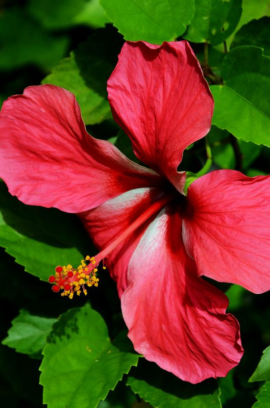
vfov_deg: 10.2
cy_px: 204
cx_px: 135
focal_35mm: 202
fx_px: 2291
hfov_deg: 6.7
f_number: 11
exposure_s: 1/200
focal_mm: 135
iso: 200
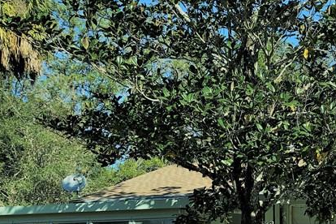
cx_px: 280
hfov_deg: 27.4
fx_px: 672
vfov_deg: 18.4
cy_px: 232
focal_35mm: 72
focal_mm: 4
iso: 20
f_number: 1.8
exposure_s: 1/1000
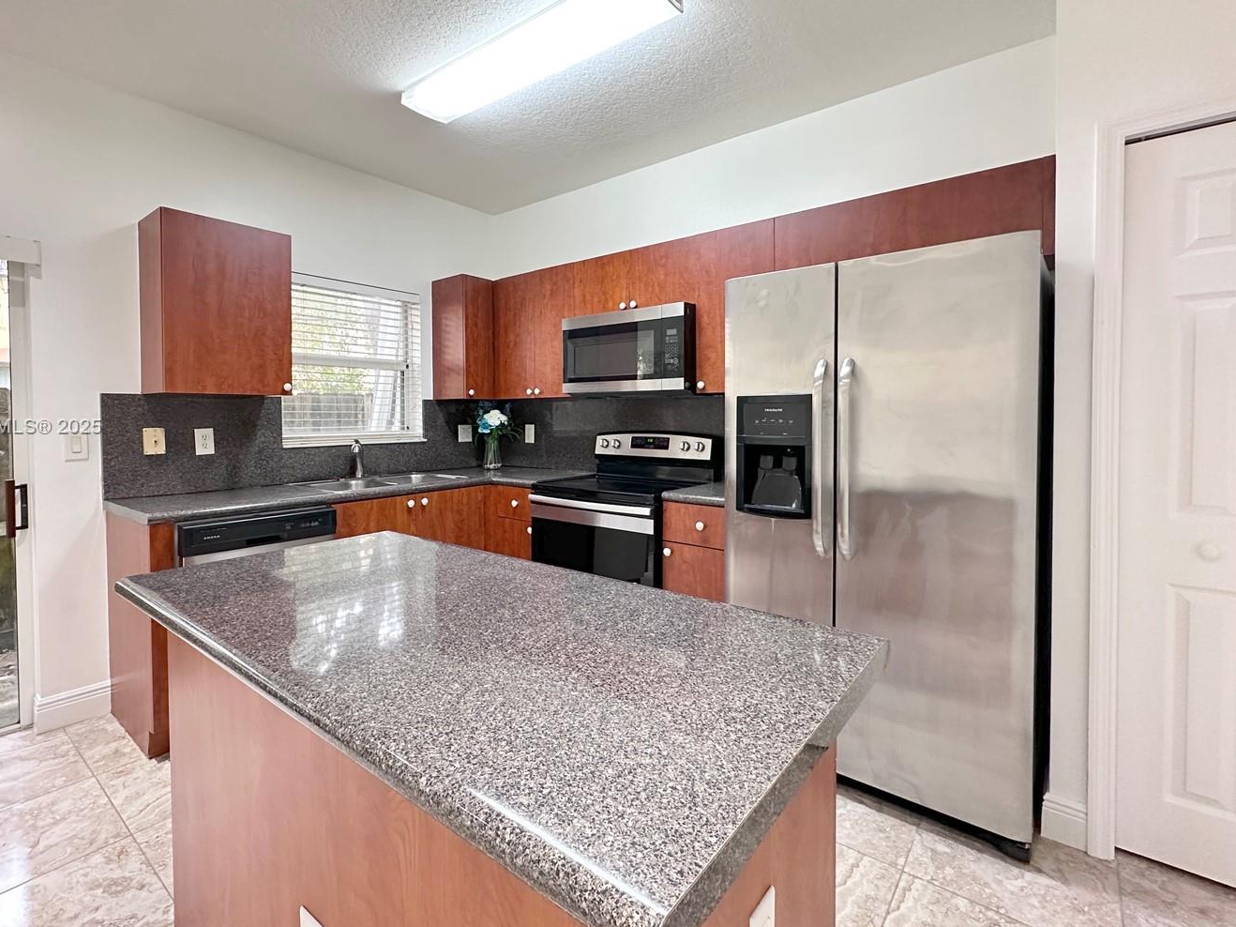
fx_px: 607
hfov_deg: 90.7
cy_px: 428
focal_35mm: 17
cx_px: 551
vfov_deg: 74.6
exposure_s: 1/60
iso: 400
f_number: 2.2
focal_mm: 2.22
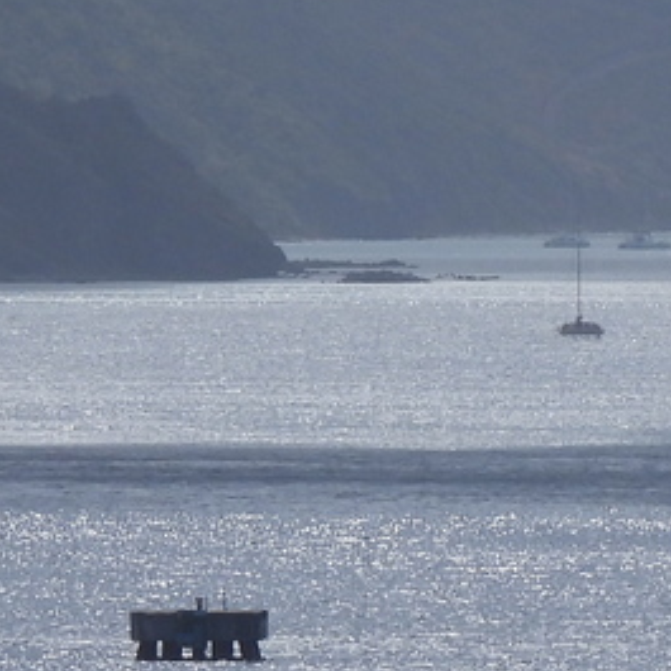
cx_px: 927
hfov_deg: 1.9
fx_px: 20593
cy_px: 248
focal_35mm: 939
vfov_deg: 1.9
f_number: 5
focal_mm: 39.3
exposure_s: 1/1600
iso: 100
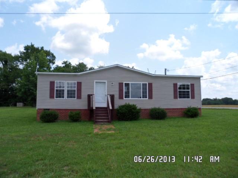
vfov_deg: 53.1
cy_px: 89
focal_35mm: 26
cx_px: 119
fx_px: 179
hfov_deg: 67.3
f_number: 3.3
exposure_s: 1/1000
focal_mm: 4.9
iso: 80
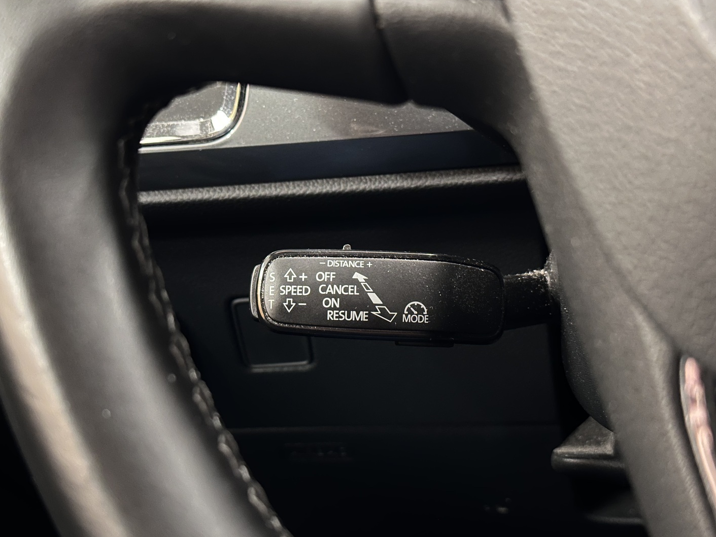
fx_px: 1013
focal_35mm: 49
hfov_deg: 38.9
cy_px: 269
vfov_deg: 29.7
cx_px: 357
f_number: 1.78
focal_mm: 6.86
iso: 640
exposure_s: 1/10
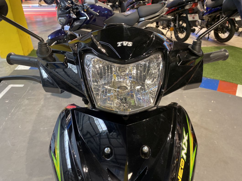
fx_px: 182
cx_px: 121
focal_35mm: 26
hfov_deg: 67.3
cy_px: 90
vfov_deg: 53.1
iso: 250
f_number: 1.8
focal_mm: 4.25
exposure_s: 1/50
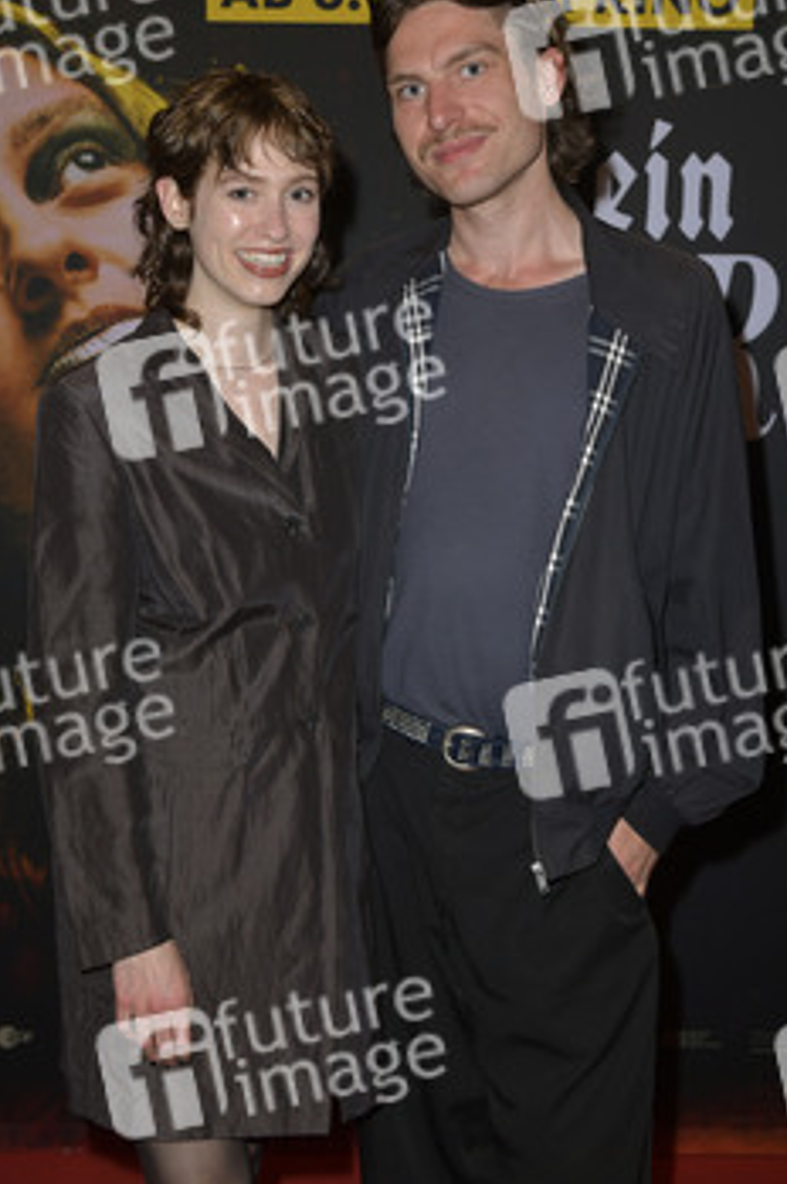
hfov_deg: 24.6
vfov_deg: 36.3
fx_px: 1807
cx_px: 370
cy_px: 550
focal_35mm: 55
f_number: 5.6
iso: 640
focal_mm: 48
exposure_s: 1/160
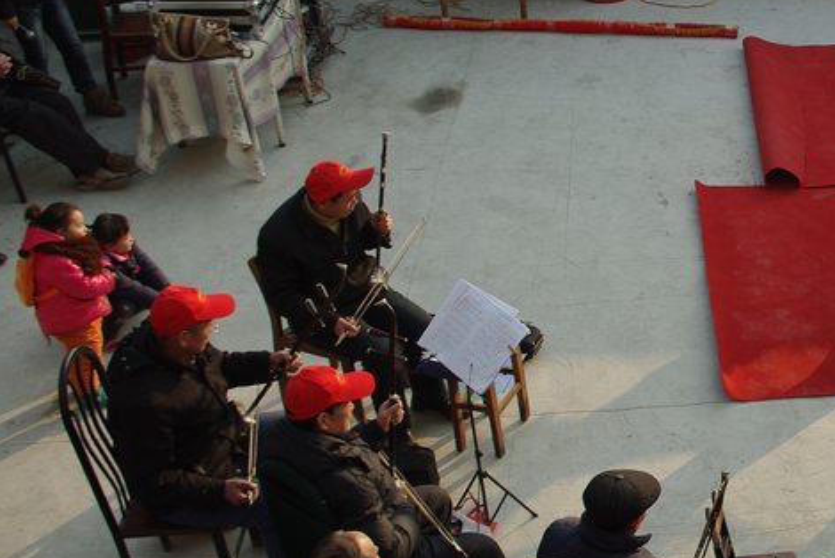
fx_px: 1532
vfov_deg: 20.6
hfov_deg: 28.4
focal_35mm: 66
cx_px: 858
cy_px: 207
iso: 100
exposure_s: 1/125
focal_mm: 21.25
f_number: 6.7
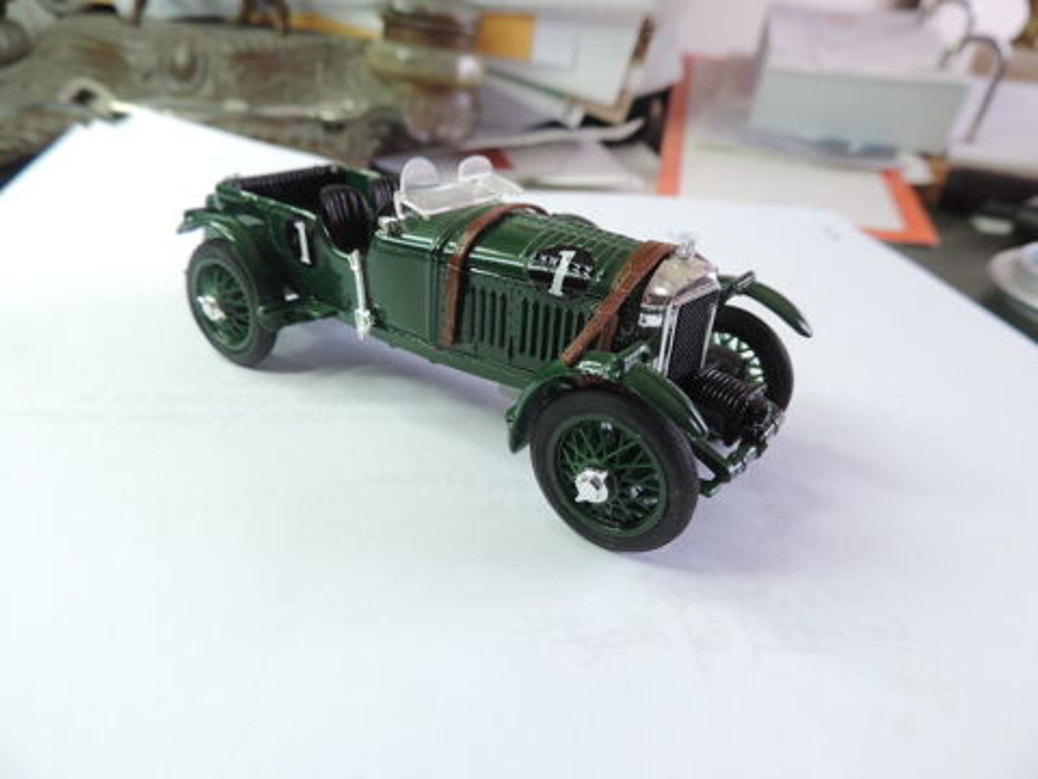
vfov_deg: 56.8
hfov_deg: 71.6
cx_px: 519
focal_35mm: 24
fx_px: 720
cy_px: 390
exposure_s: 1/30
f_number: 3
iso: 100
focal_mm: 4.3
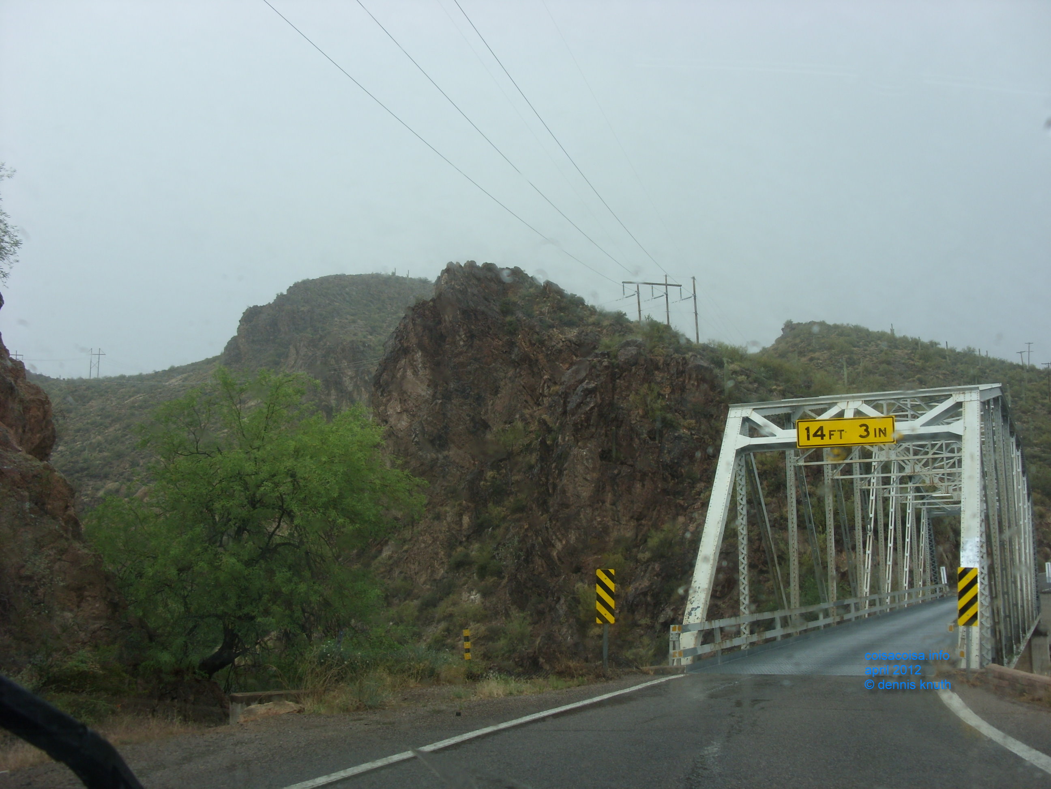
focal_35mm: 38
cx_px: 526
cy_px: 394
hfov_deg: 49.0
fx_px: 1154
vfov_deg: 37.7
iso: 50
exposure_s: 1/284
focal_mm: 6.3
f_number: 2.8
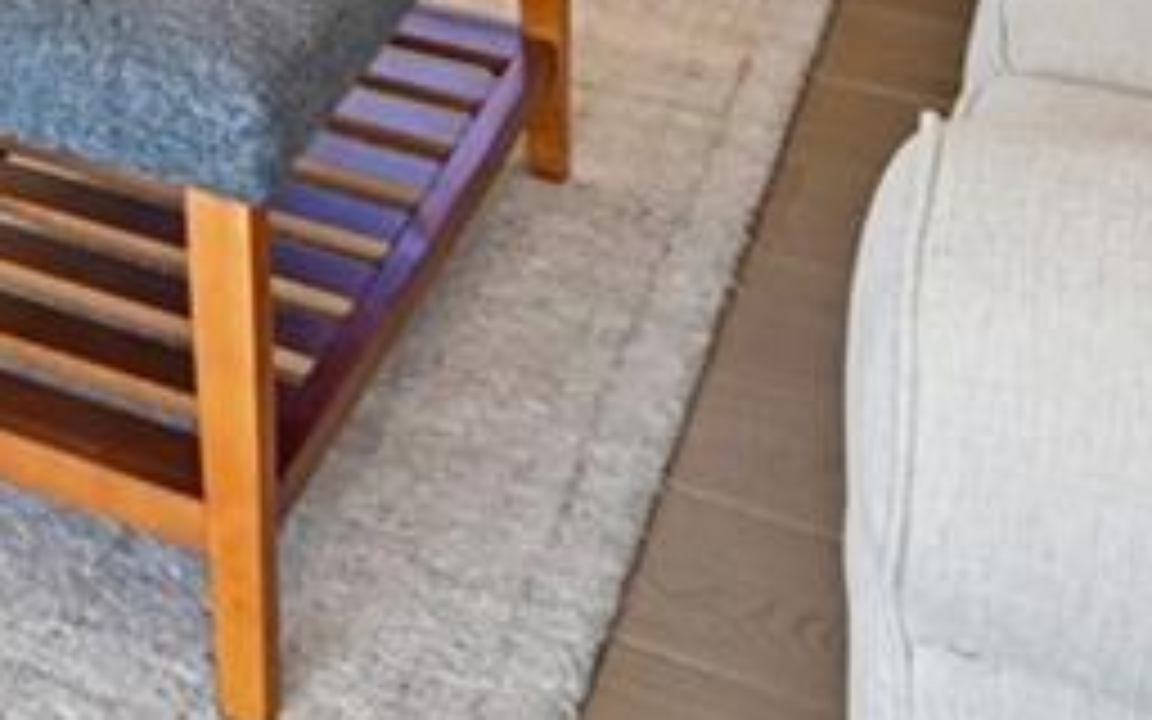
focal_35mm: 89
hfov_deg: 18.7
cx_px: -846
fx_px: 2794
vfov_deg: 11.4
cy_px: -1168
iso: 400
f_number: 8
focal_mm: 14
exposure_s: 1/60
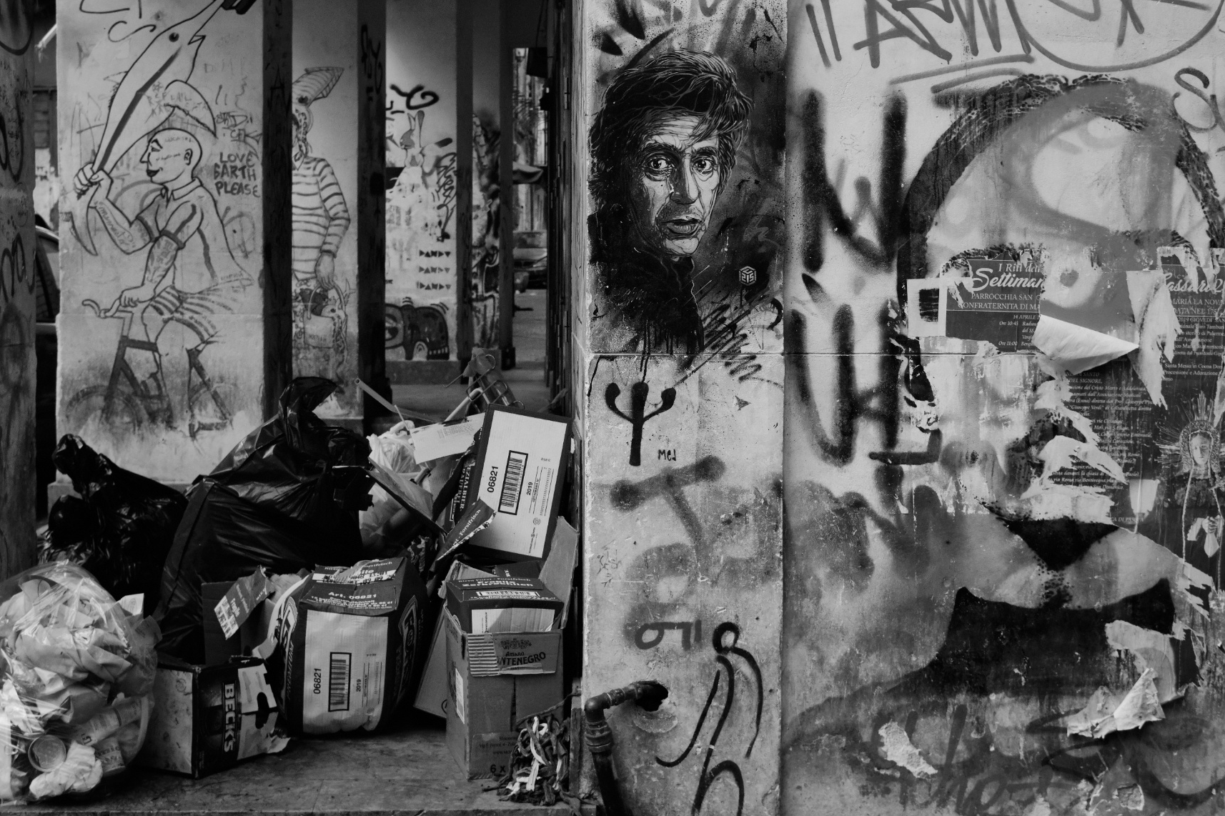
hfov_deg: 40.3
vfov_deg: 27.5
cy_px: 370
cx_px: 582
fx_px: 1667
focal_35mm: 49
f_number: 5
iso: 1600
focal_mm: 27
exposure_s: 1/1000
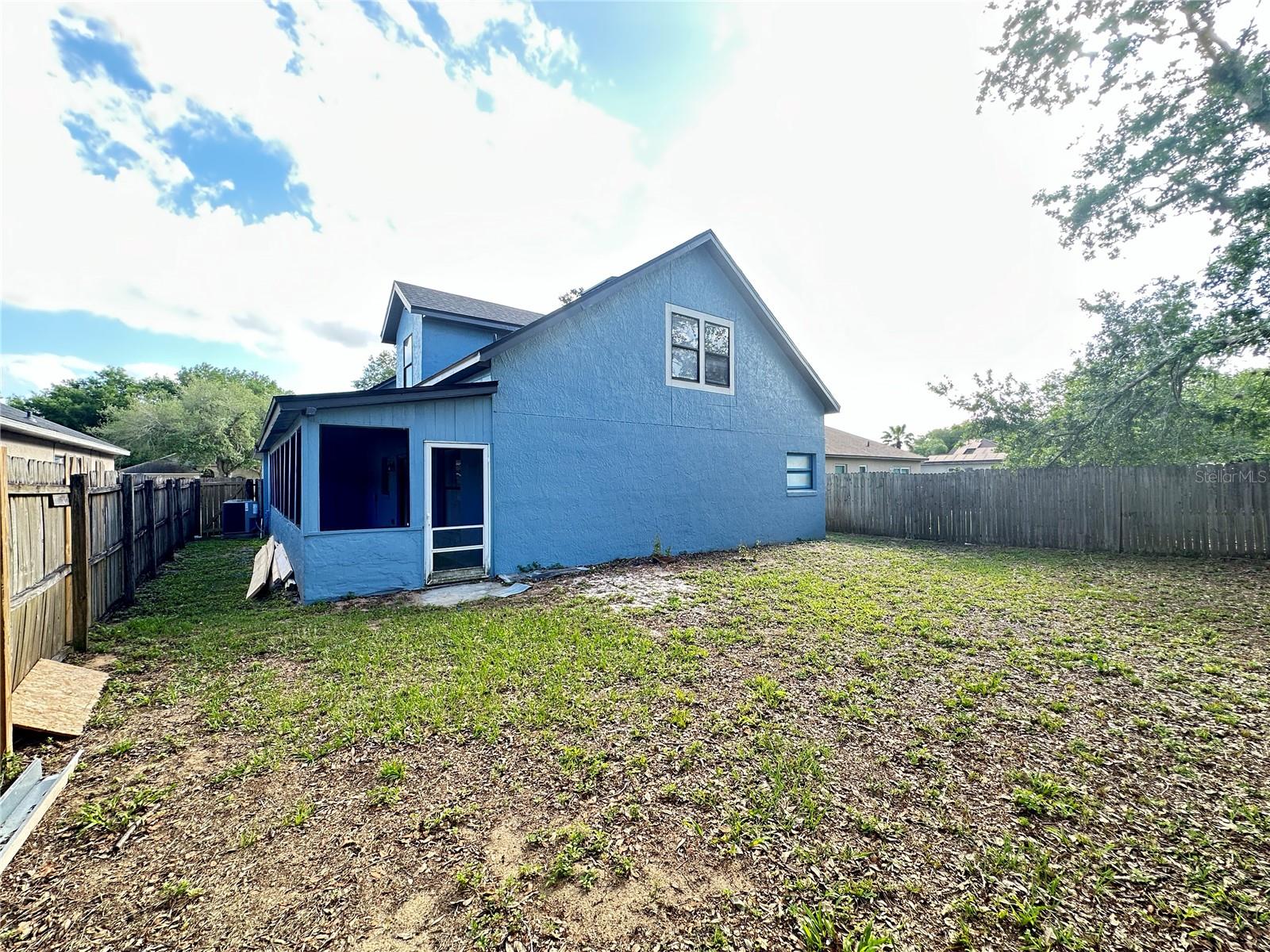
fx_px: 514
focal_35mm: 14
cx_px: 635
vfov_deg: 85.7
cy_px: 476
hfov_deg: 102.1
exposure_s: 1/126
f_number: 2.2
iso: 40
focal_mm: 2.22
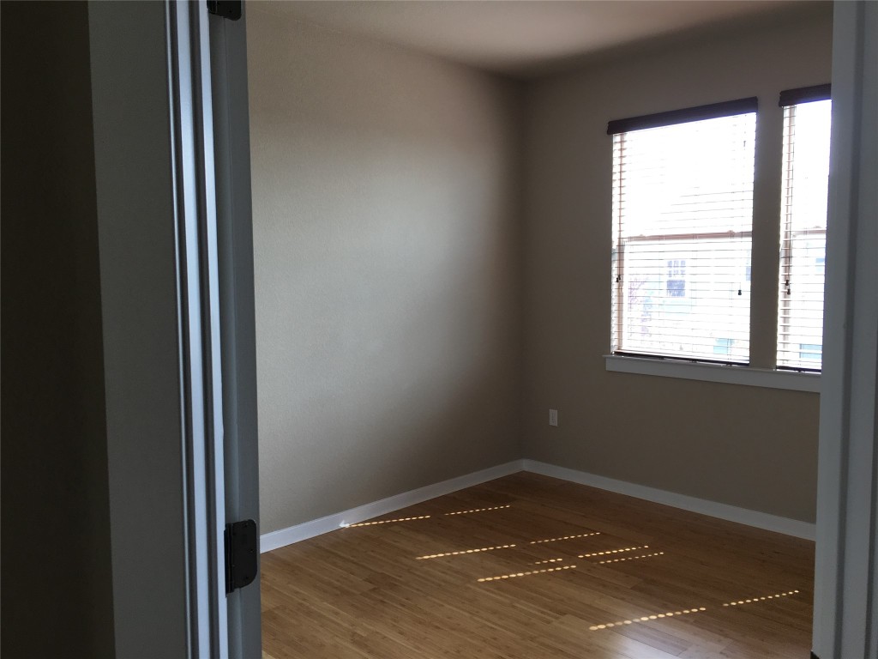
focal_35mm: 29
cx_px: 439
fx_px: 736
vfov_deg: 48.2
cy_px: 330
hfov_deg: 61.7
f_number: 2.2
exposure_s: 1/60
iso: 25
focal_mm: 4.15
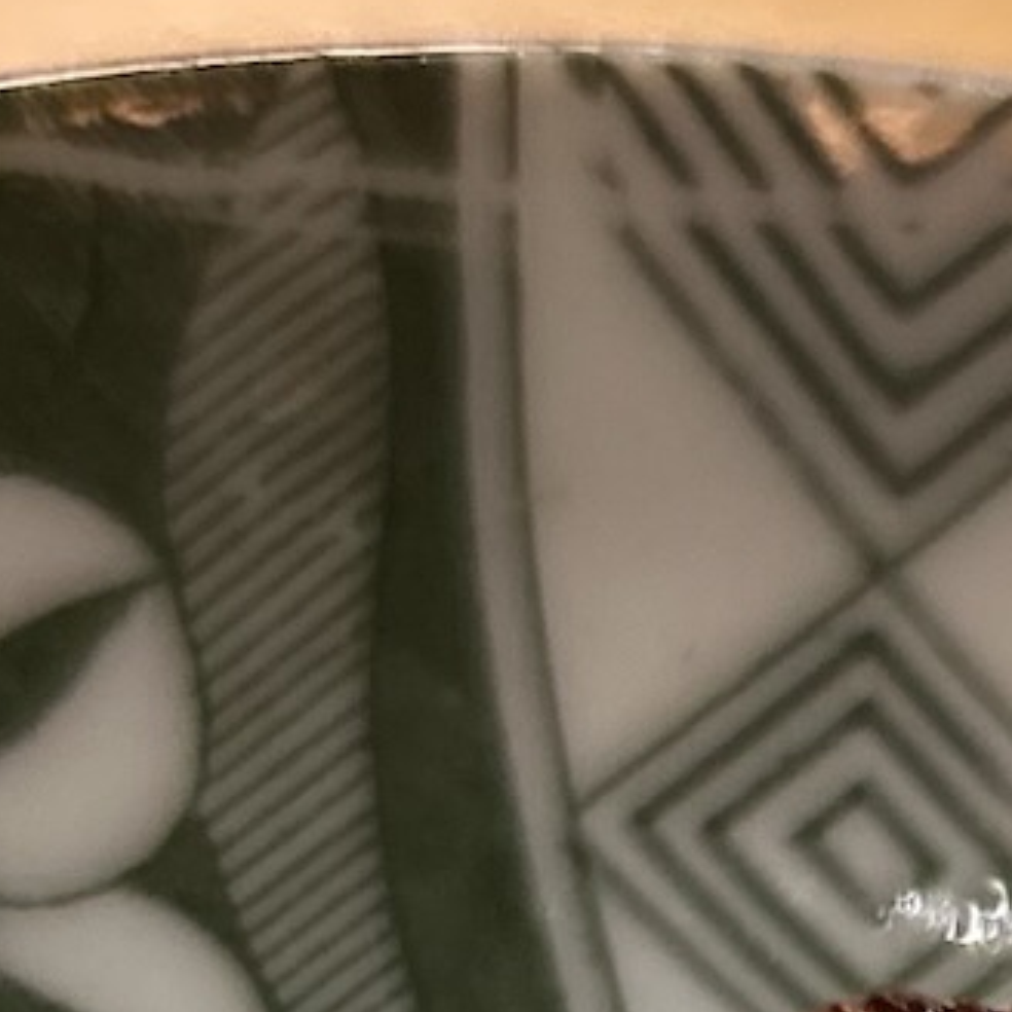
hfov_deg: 11.7
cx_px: 1703
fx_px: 4631
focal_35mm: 140
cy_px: 1728
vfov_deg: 11.7
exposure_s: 1/59
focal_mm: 5.7
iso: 320
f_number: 1.5
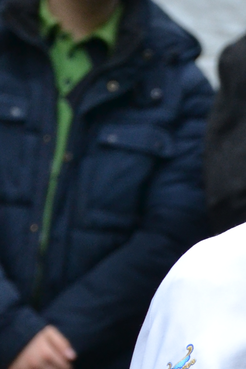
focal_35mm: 839
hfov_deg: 1.6
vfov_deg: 2.5
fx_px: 8596
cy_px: 458
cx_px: 295
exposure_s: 1/400
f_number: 5.6
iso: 800
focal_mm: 140
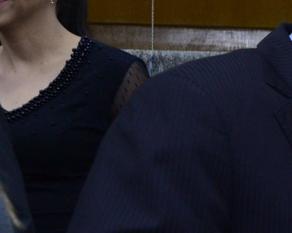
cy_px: 136
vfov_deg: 11.7
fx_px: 1141
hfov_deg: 12.6
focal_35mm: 132
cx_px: 601
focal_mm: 34
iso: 2500
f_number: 8
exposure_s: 1/60
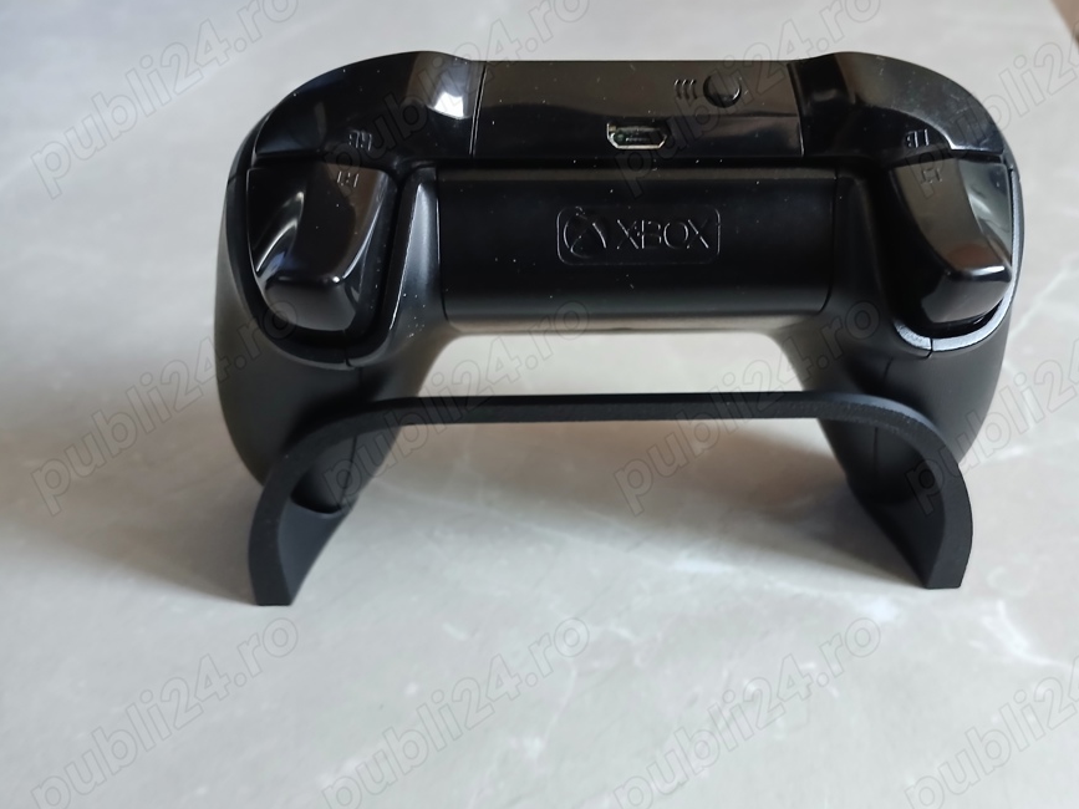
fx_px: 935
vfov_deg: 46.8
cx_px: 600
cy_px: 422
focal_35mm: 30
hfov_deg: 59.8
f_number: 1.8
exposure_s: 1/25
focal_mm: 3.98
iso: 500
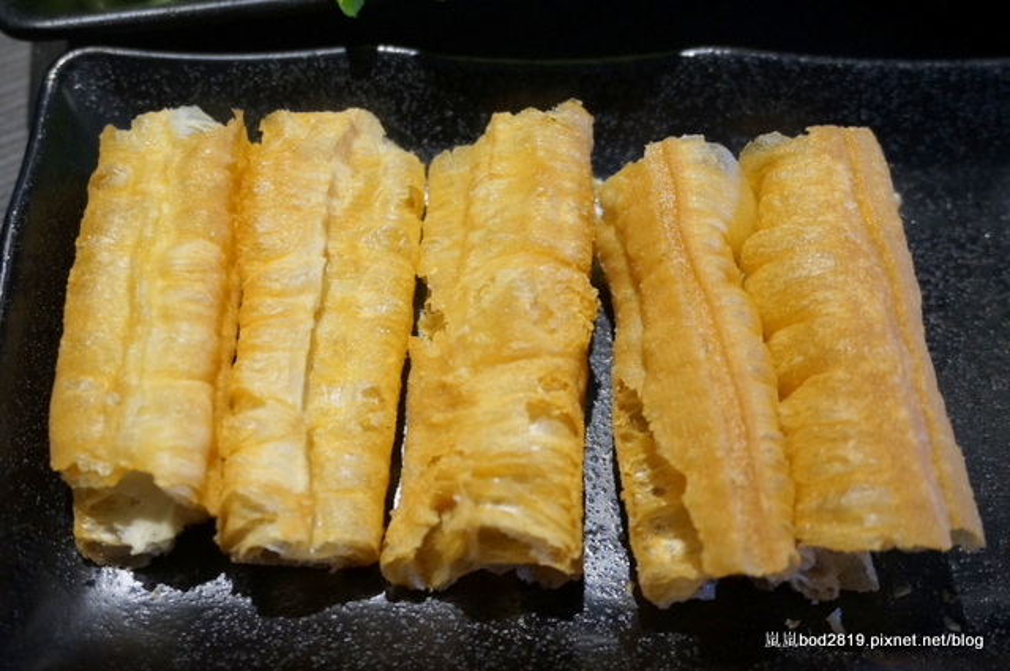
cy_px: 336
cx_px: 505
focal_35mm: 44
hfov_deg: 45.0
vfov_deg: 30.8
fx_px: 1219
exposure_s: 1/60
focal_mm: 29
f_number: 4.5
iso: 2000
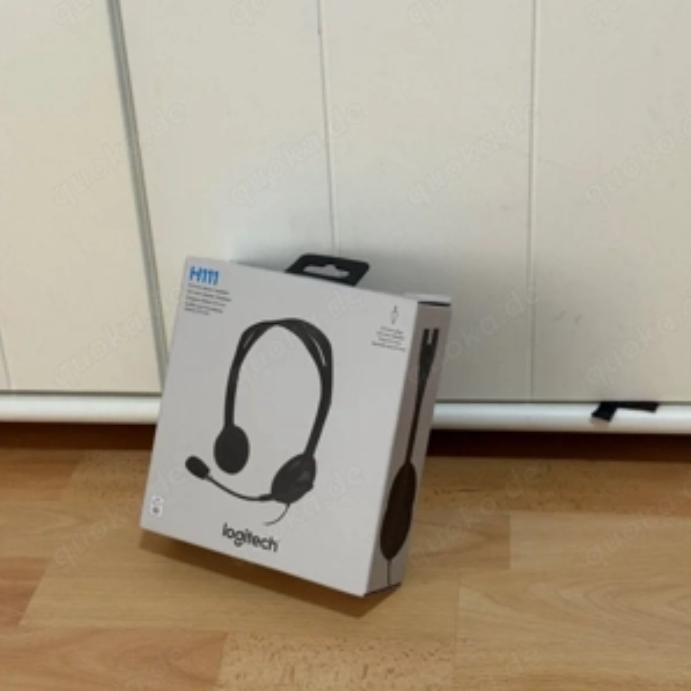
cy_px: 359
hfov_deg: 30.0
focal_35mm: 57
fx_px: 1287
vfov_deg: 30.0
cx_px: 346
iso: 250
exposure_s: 1/33
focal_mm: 6.76
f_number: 1.78
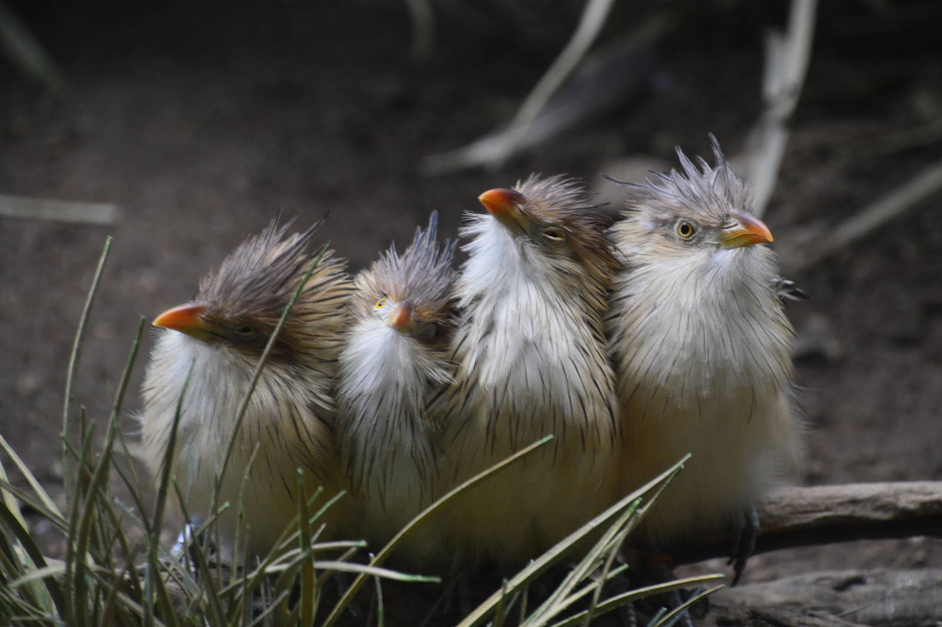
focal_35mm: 300
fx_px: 7843
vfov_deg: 4.6
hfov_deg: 6.9
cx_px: 471
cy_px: 314
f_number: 6.3
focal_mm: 200
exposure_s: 1/8
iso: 800
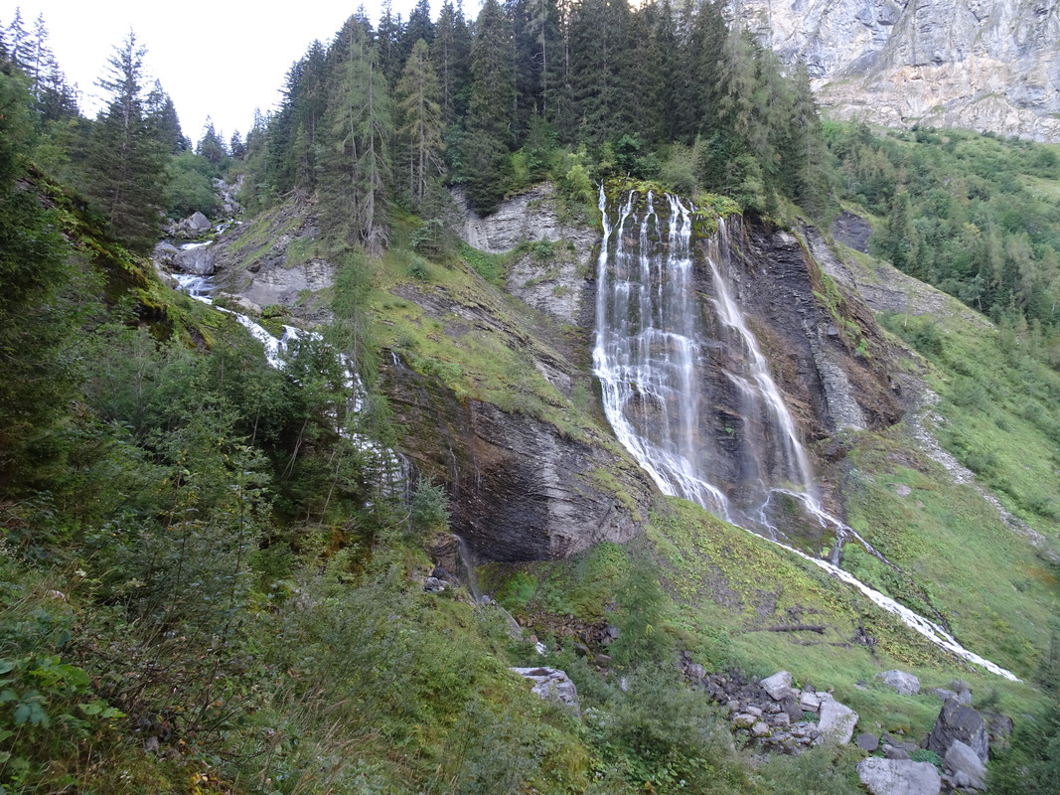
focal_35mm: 24
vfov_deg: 56.8
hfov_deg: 71.6
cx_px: 530
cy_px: 398
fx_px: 735
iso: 80
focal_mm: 4.1
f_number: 3.5
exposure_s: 1/30
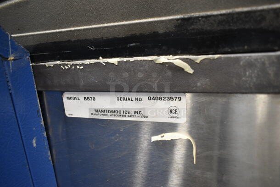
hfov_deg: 67.3
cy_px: 94
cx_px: 140
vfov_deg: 48.0
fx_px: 210
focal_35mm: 27
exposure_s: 1/30
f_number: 3.5
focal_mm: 18
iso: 1000
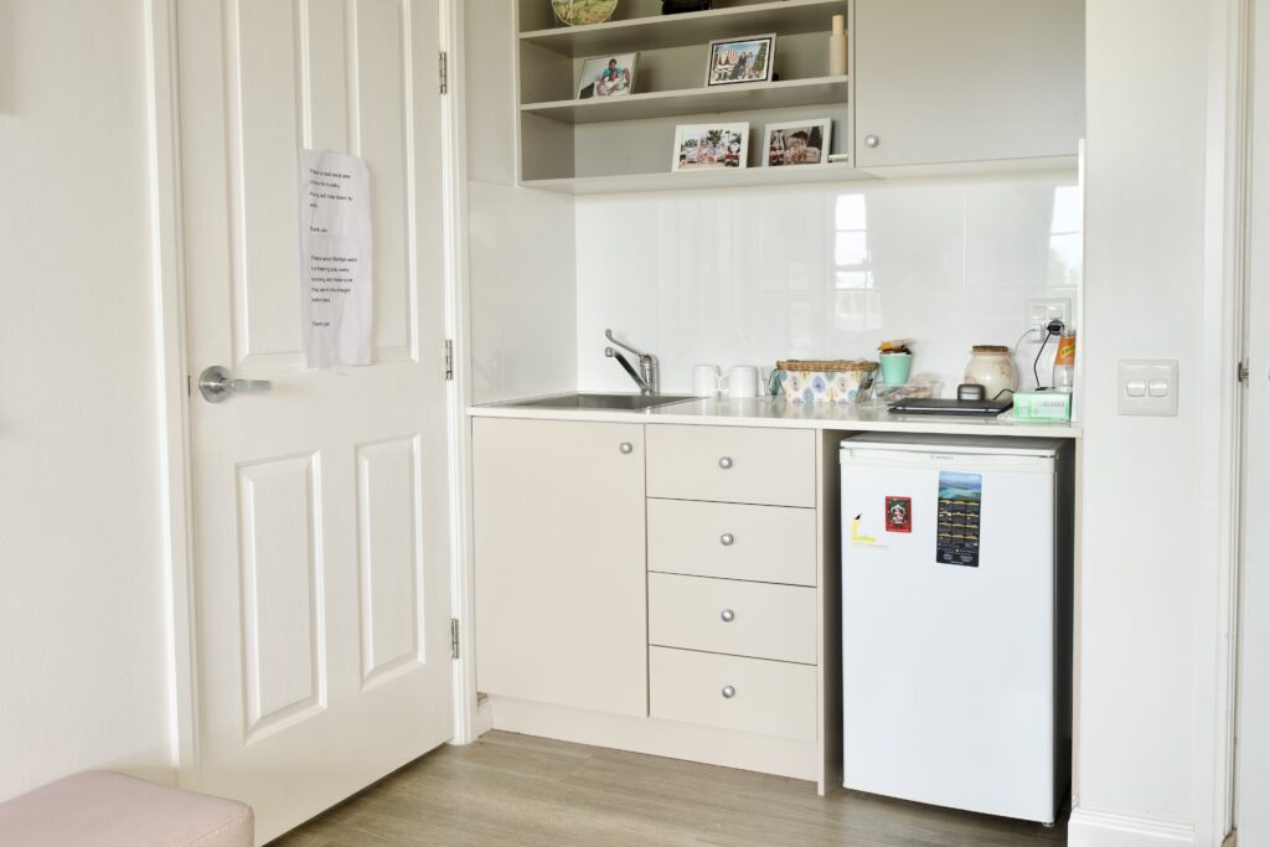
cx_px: 635
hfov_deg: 63.3
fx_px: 1030
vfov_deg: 44.7
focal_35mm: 29
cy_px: 424
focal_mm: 29.2
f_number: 8
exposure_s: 1/15
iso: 400
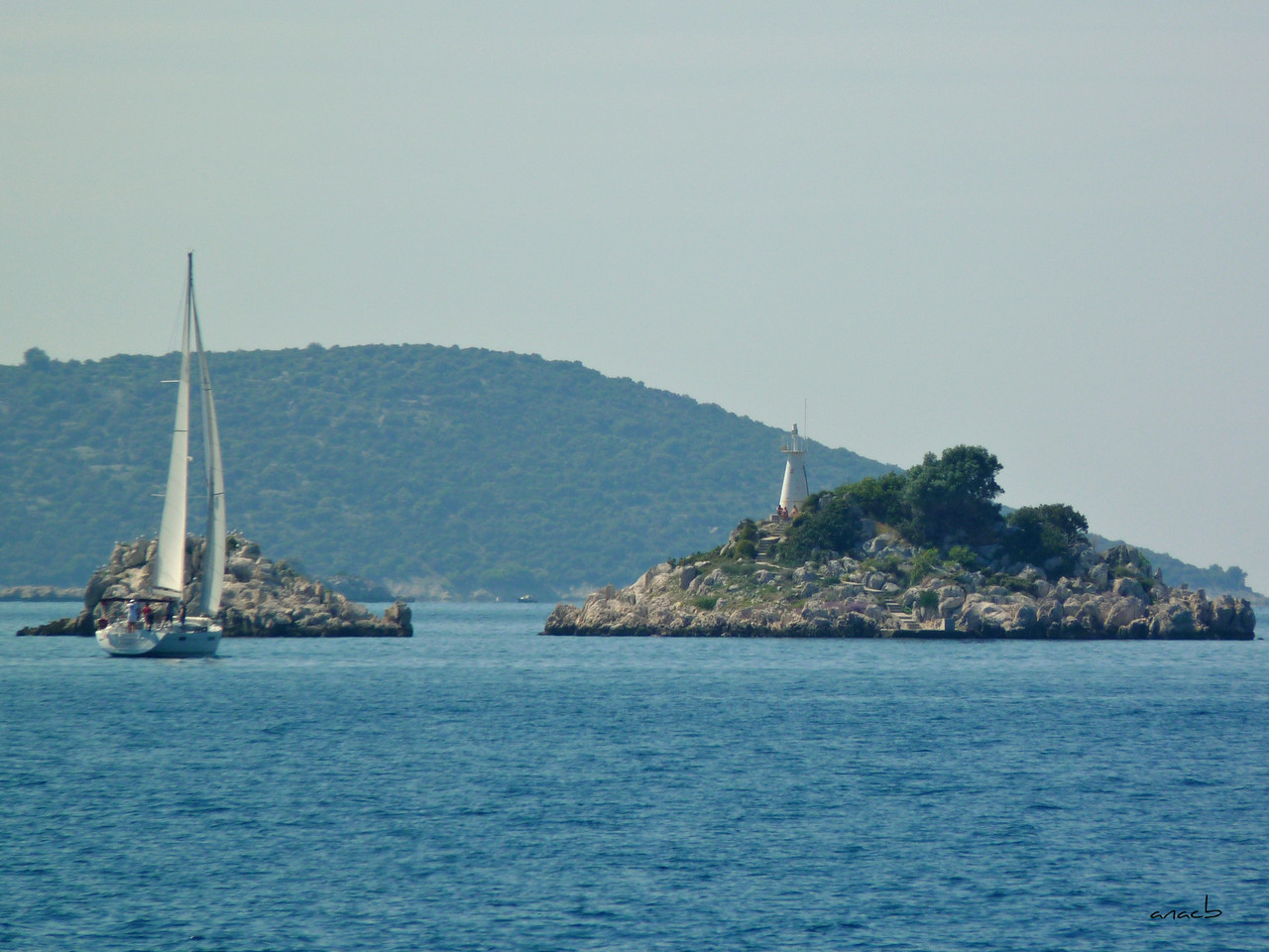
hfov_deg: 4.2
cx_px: 634
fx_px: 17340
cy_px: 476
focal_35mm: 473
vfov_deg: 3.1
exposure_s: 1/500
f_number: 7.1
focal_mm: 84.2
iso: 80
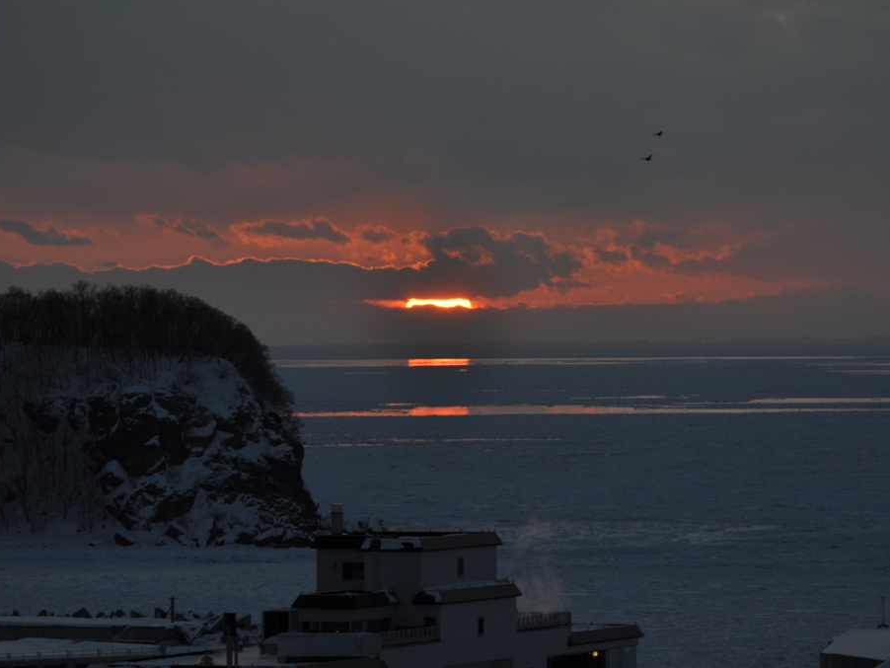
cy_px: 334
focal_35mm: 278
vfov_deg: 5.3
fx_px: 7149
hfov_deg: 7.1
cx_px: 463
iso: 200
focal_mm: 170
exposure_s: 1/640
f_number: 5
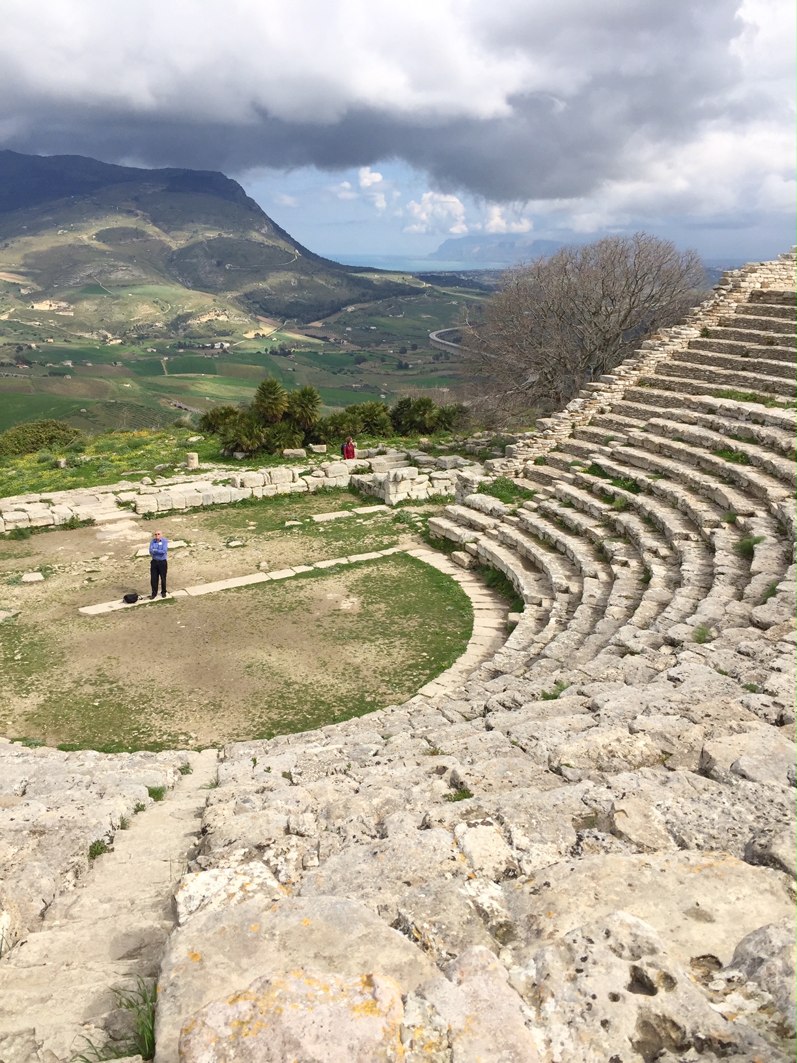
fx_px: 890
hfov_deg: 48.2
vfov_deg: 61.7
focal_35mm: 29
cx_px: 398
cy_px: 532
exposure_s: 1/2326
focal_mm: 4.15
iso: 32
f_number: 2.2
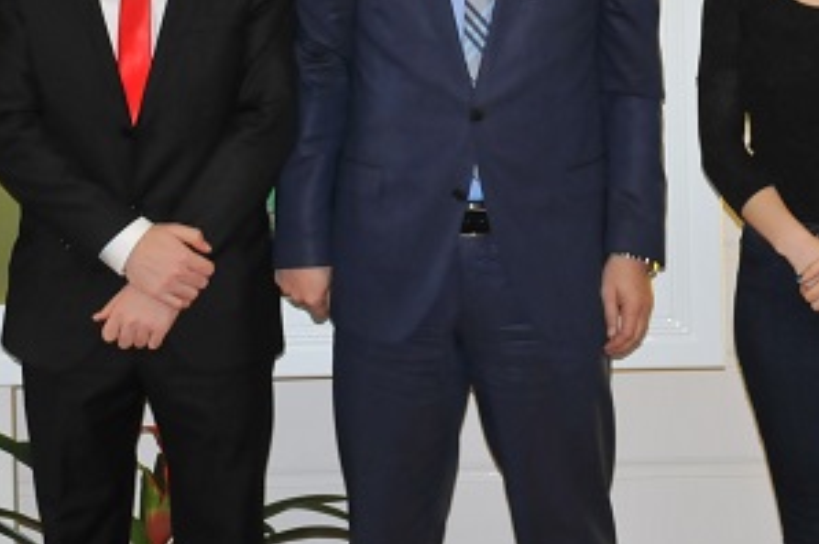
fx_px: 2795
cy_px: -16
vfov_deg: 11.0
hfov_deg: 16.7
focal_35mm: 123
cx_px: 506
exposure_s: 1/60
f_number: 5
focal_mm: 38
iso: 800
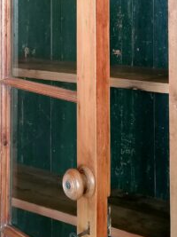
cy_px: -12
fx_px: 580
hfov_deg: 17.3
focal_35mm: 85
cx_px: 81
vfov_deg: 22.0
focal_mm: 4.75
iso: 160
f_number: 1.8
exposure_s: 1/33.3
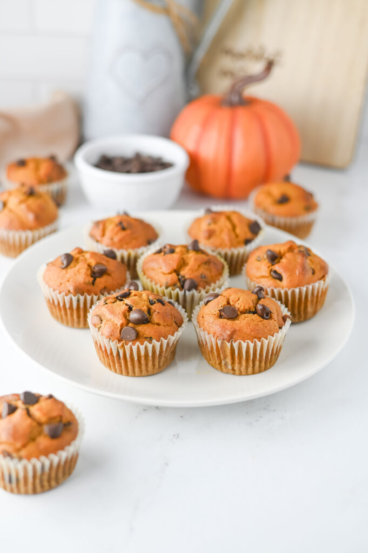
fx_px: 768
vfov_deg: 39.6
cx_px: 184
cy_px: 276
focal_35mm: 50
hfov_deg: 26.9
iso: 250
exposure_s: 1/160
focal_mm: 50
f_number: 3.2
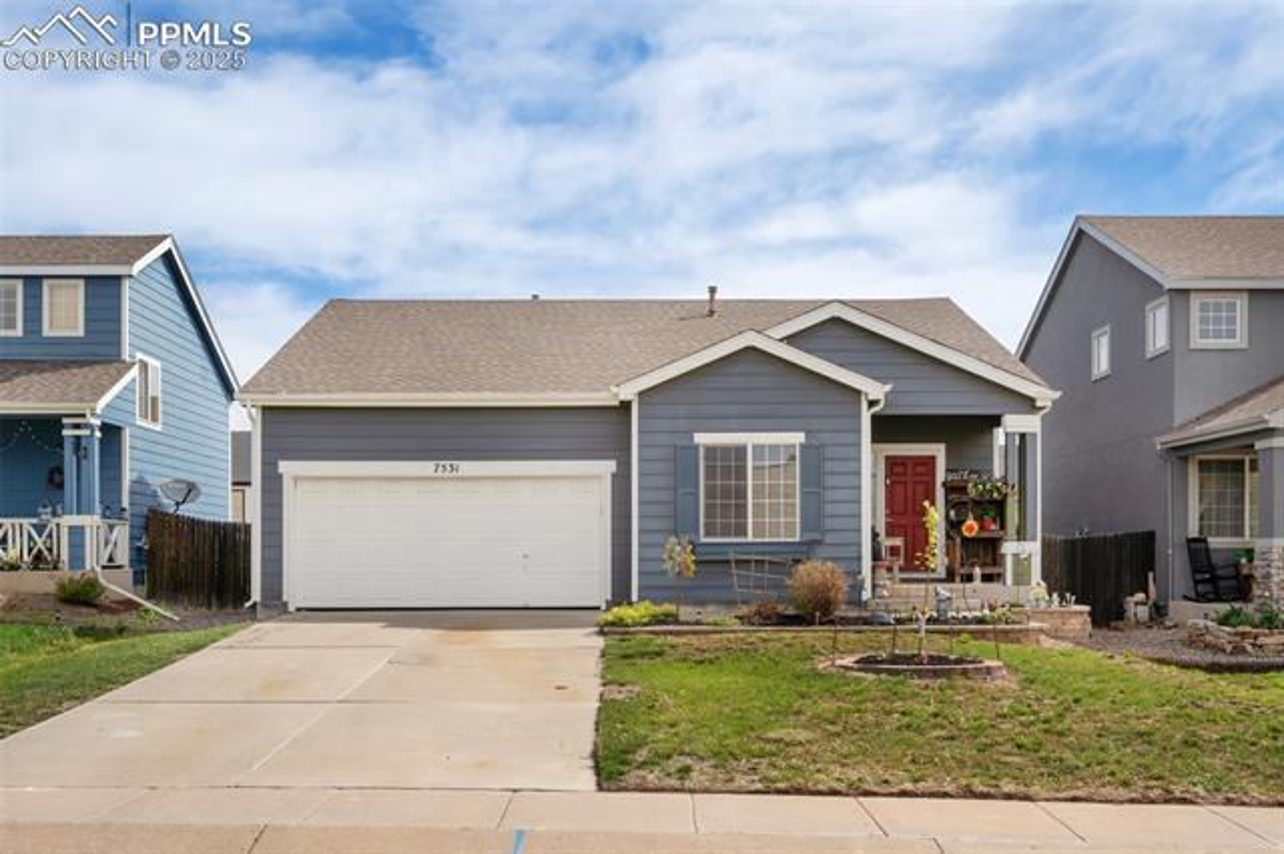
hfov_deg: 54.5
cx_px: 642
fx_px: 1248
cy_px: 427
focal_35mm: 35
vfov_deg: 37.8
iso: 100
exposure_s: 1/400
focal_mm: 35
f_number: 7.1
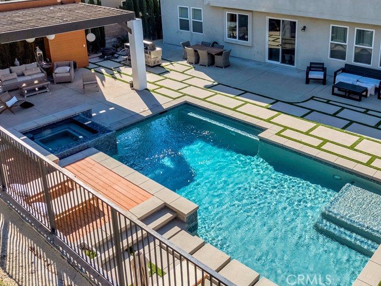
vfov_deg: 38.7
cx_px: 256
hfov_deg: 50.4
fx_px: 396
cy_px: 74
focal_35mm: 36
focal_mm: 12.29
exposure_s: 1/3200
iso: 170
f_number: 2.8
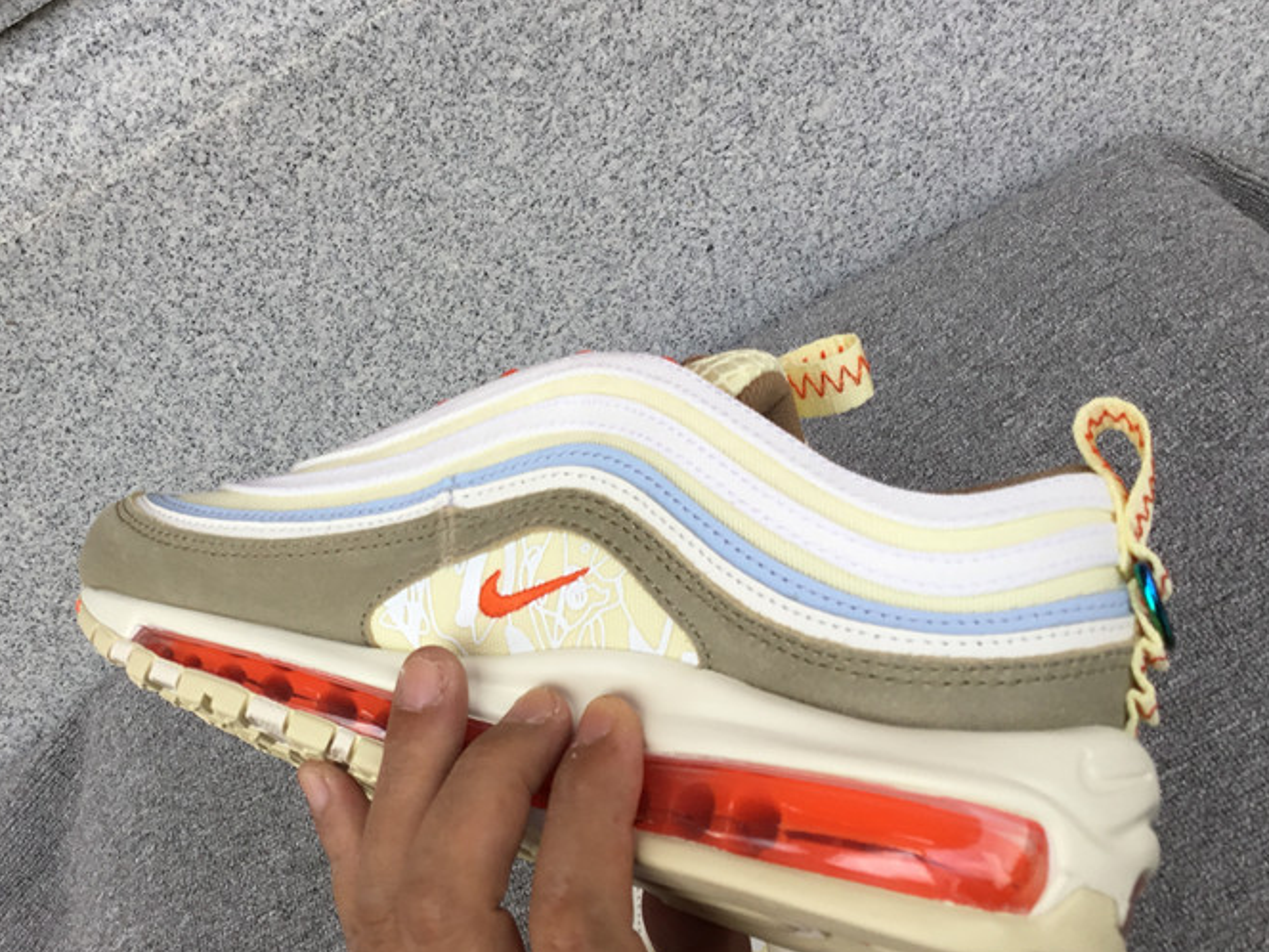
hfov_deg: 44.3
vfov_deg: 34.3
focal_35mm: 42
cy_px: 506
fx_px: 1540
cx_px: 441
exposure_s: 1/103
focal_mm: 3.3
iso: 25
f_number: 2.4
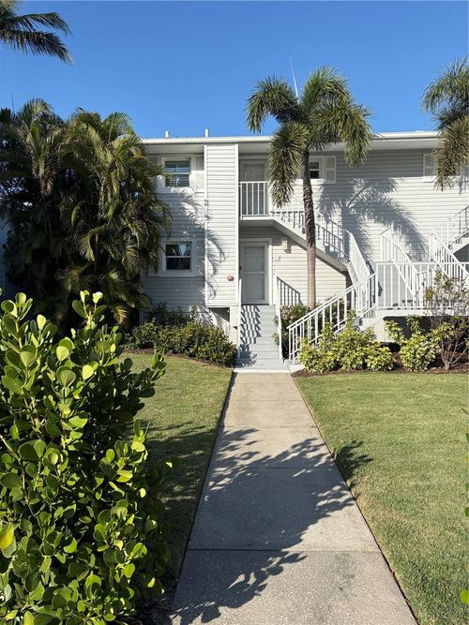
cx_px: 234
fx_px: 470
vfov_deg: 67.3
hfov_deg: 53.0
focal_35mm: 26
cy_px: 312
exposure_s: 1/3831
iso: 50
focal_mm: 5.96
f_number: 1.6
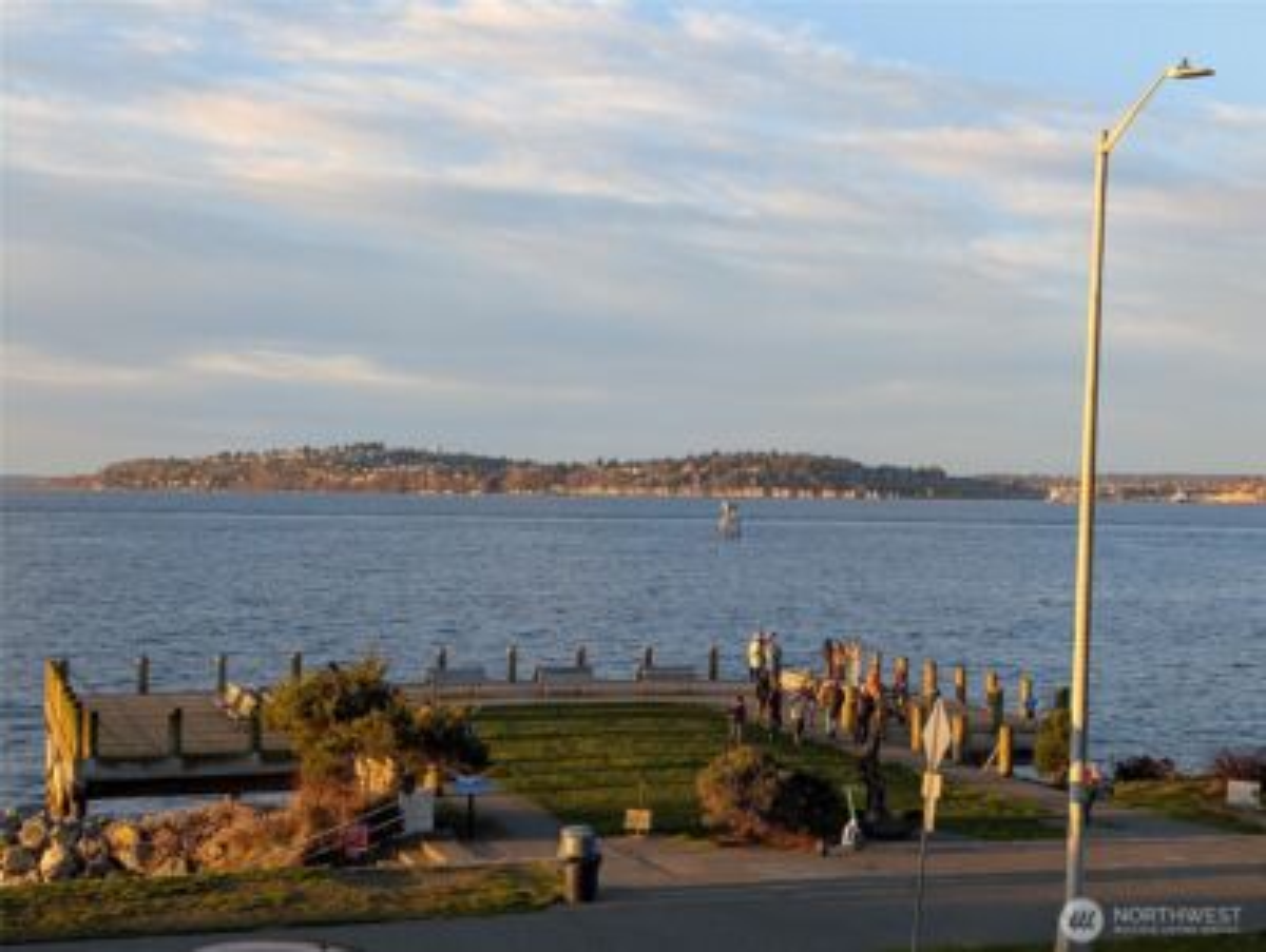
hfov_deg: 38.9
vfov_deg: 29.7
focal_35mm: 49
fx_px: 1794
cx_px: 633
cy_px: 476
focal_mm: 6.9
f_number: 1.68
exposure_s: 1/172
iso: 20
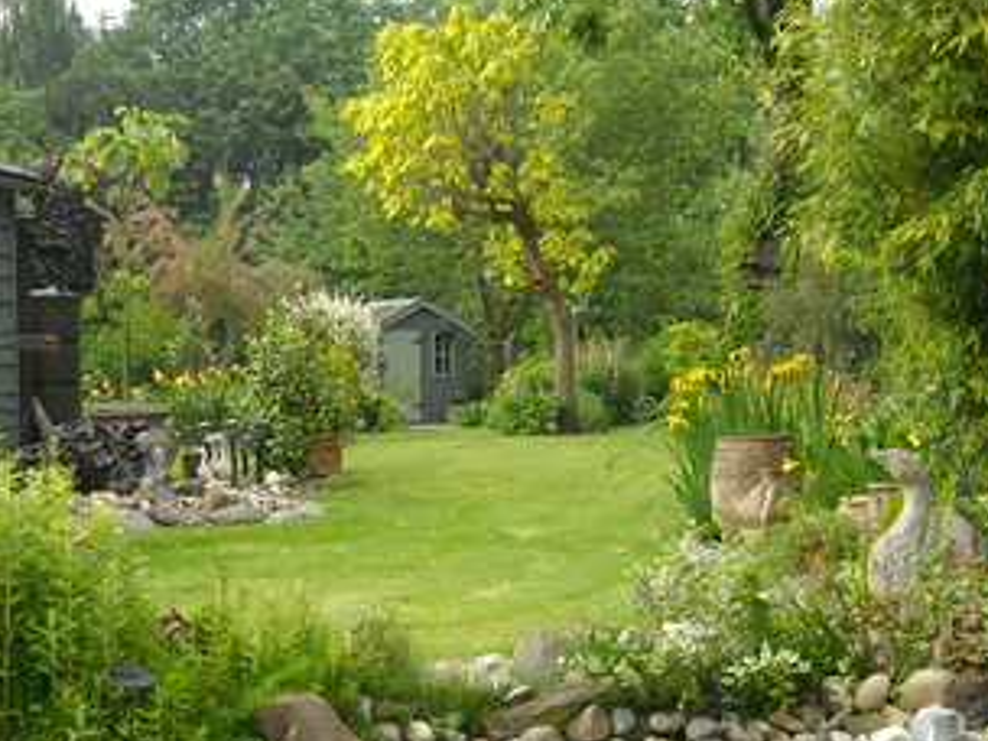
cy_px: 452
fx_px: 1969
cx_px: 396
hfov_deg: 28.1
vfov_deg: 21.3
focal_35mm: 69
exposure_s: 1/148
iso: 308
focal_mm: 5.7
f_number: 2.8
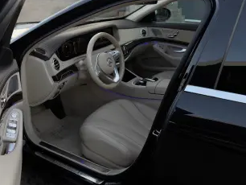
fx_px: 284
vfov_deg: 35.9
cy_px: 79
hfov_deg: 46.6
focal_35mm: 40
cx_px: 103
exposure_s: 1/290
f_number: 1.78
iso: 64
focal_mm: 6.76
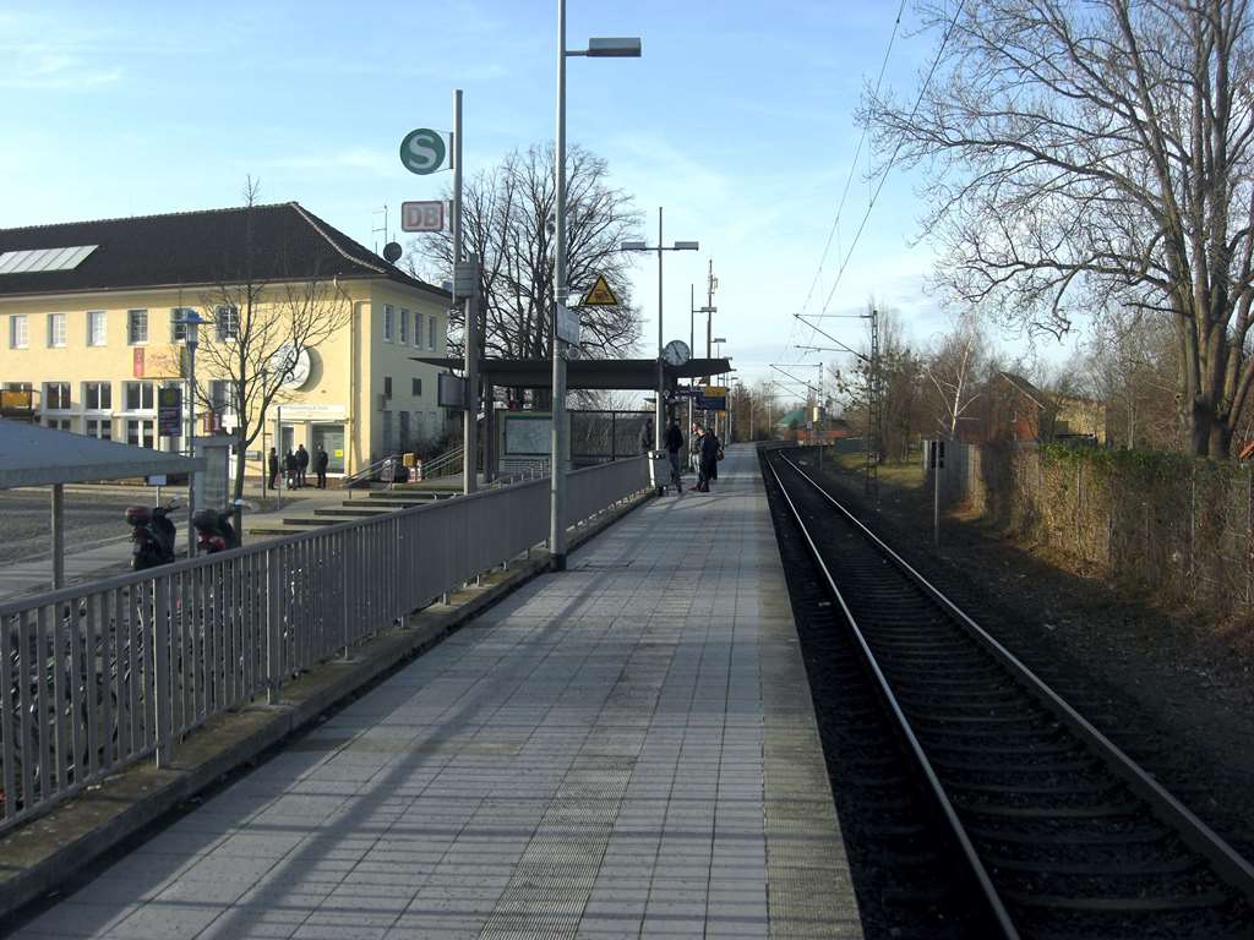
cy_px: 470
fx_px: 1377
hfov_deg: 49.0
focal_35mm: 38
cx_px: 627
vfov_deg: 37.7
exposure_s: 1/320
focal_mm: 7.9
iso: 80
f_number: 4
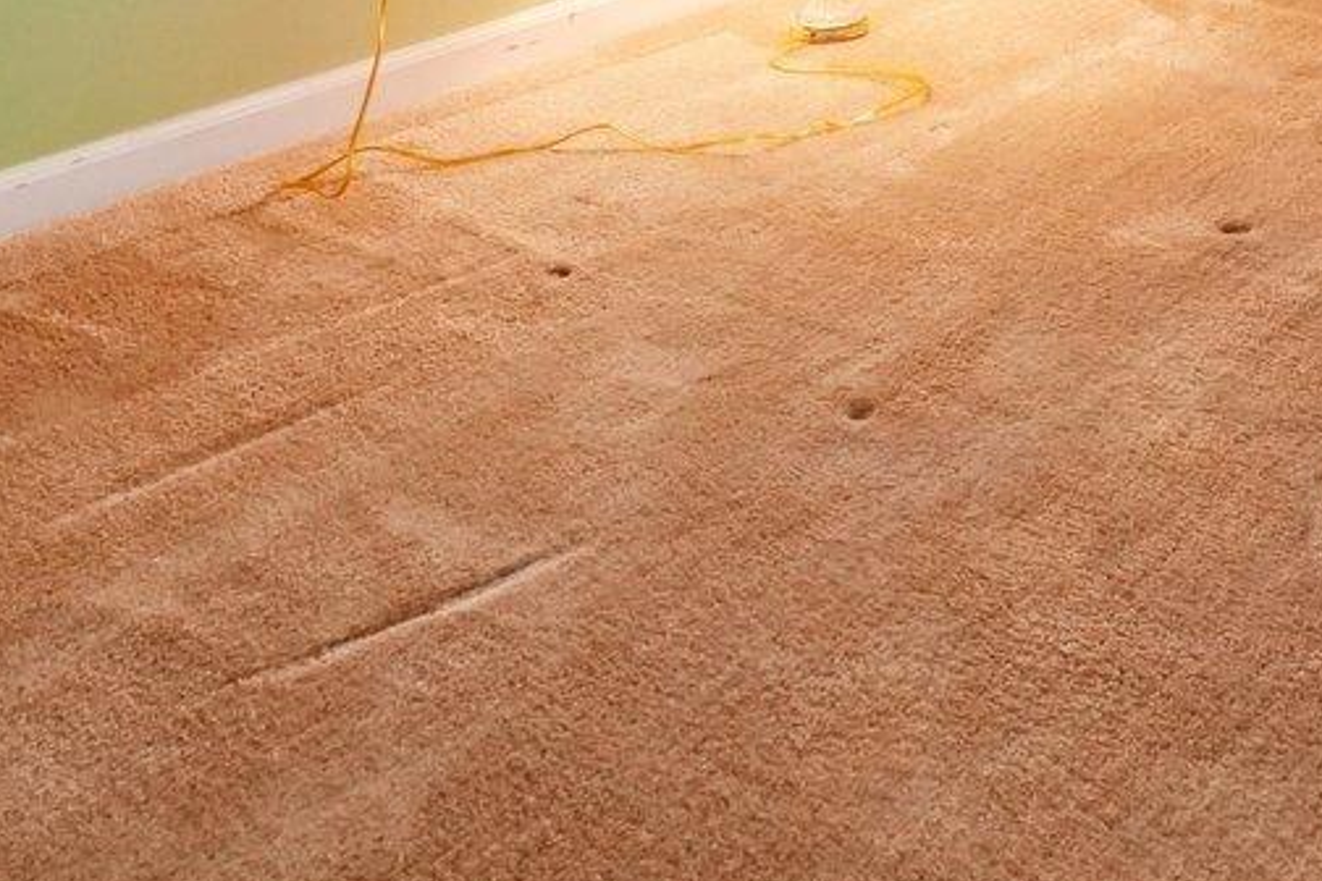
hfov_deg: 29.3
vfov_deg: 16.8
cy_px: -772
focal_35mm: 65
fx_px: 2387
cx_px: 1270
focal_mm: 16
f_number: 8
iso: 1250
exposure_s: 1/30
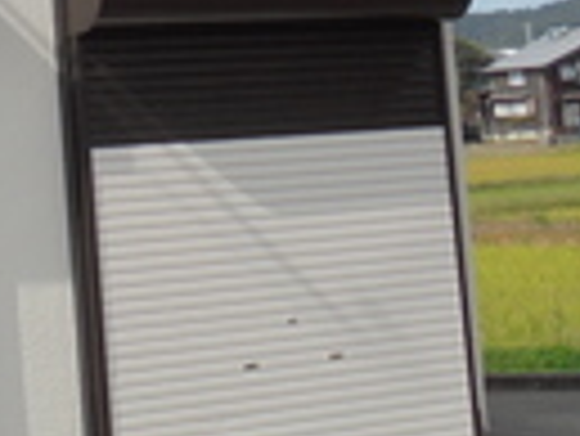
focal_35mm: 132
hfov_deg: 14.5
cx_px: -117
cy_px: -218
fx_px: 2214
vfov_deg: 10.8
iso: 100
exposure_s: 1/1000
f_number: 4
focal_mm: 6.1
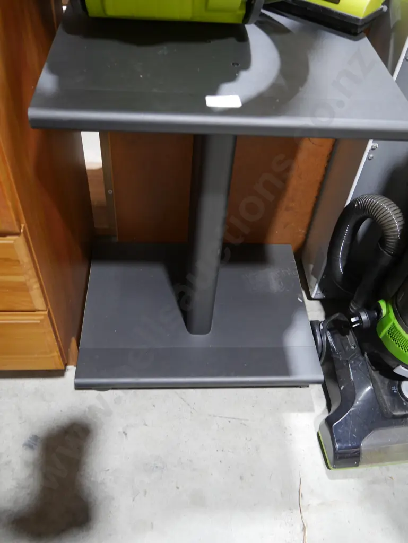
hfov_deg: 46.8
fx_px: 471
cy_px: 272
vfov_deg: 59.9
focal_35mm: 30
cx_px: 204
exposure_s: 1/60
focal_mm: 15
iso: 500
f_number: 3.6
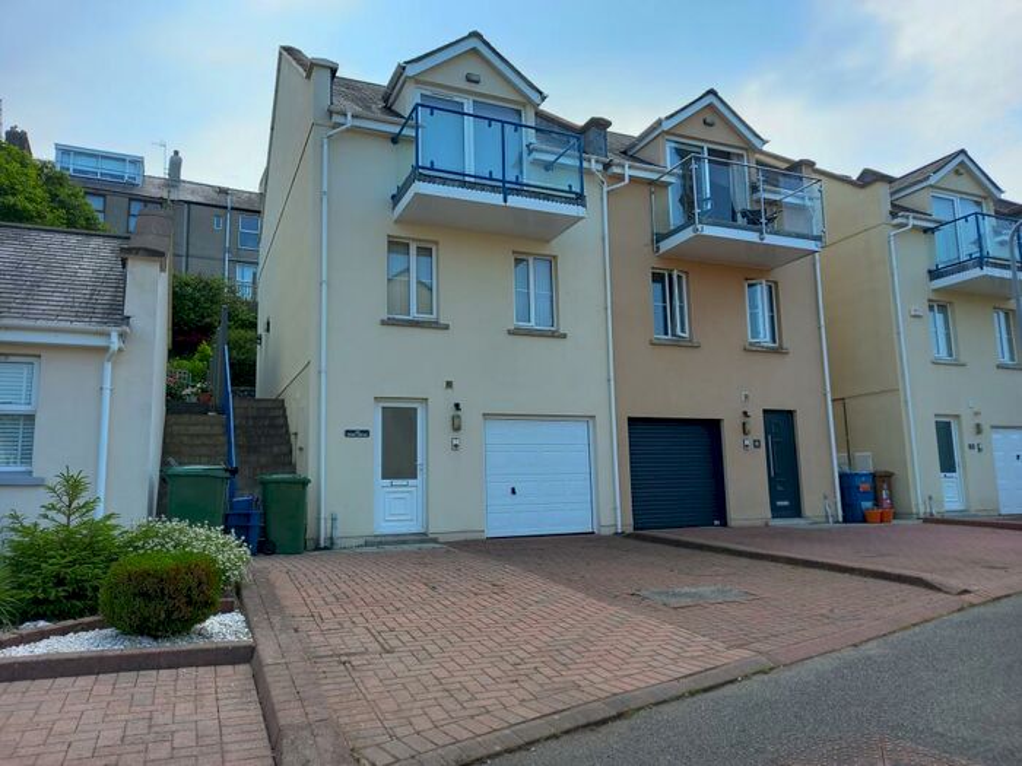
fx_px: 738
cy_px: 383
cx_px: 511
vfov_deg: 54.9
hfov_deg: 69.4
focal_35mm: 25
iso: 25
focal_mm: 4.6
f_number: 2
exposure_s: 1/346
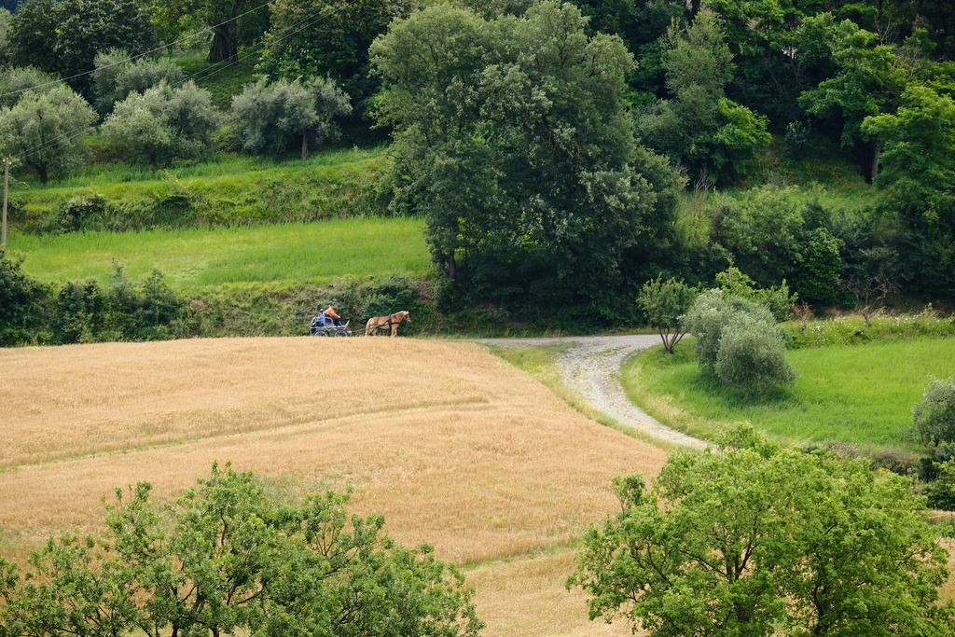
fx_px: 7959
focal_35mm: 300
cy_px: 318
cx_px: 478
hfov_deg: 6.9
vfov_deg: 4.6
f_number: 5.6
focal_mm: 200
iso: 200
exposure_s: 1/280
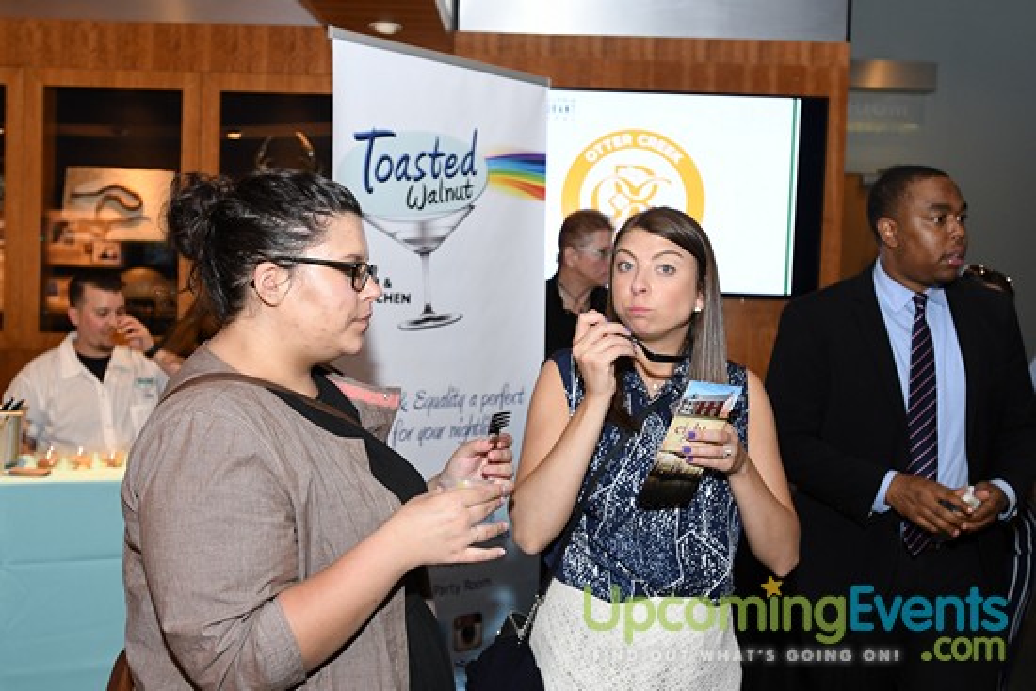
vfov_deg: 34.2
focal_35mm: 39
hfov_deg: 49.5
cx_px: 518
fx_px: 1123
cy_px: 346
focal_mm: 26
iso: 1000
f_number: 3.5
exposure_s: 1/125
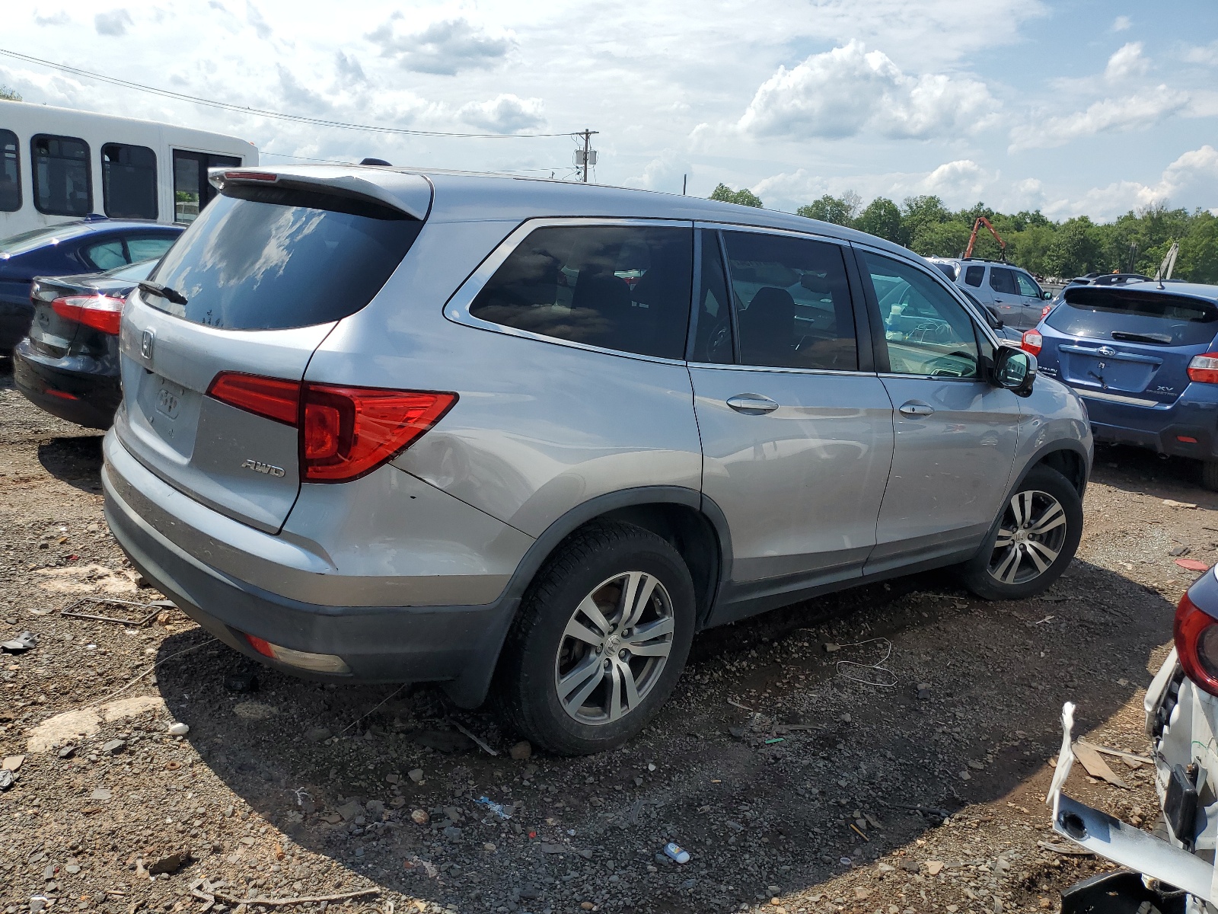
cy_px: 457
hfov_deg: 67.3
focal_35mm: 26
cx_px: 609
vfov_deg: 53.1
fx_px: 915
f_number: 1.5
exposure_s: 1/5000
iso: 50
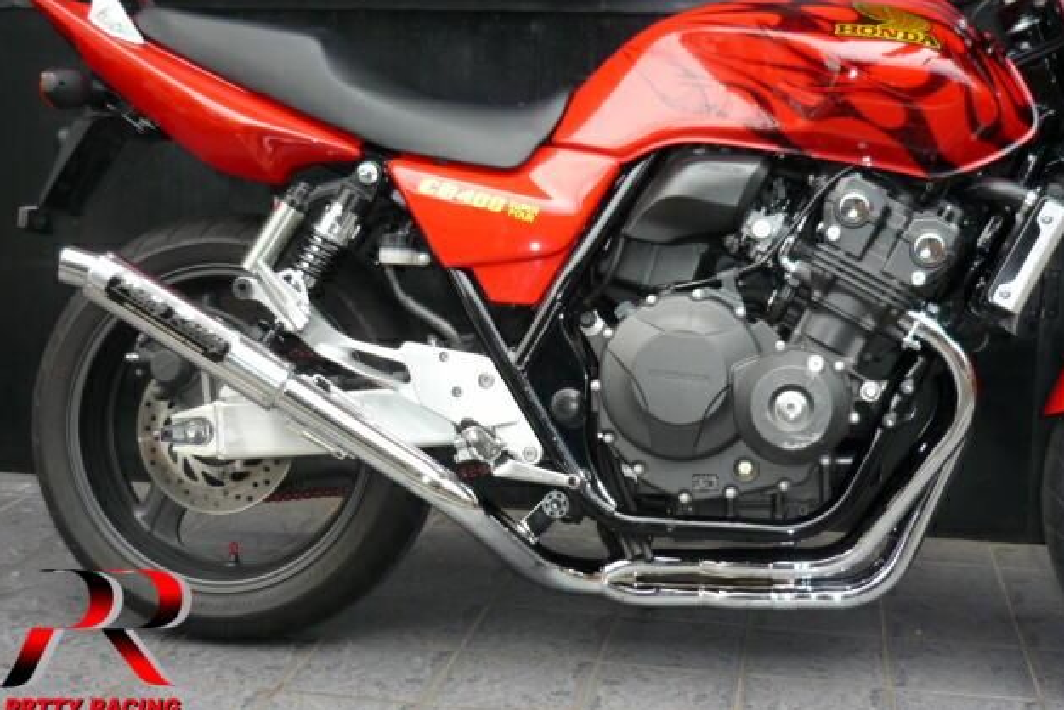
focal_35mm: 51
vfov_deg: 26.5
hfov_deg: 38.9
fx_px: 1508
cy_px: 324
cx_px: 529
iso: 100
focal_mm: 5.5
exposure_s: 1/160
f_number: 2.8
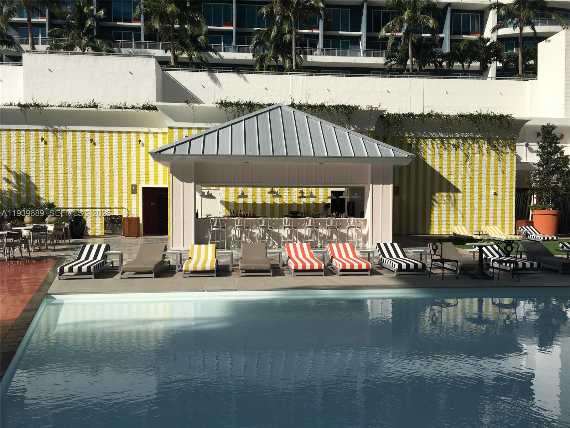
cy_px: 214
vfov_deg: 48.2
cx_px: 285
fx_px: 478
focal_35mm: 29
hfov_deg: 61.7
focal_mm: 4.15
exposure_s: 1/2959
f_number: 2.2
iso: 25
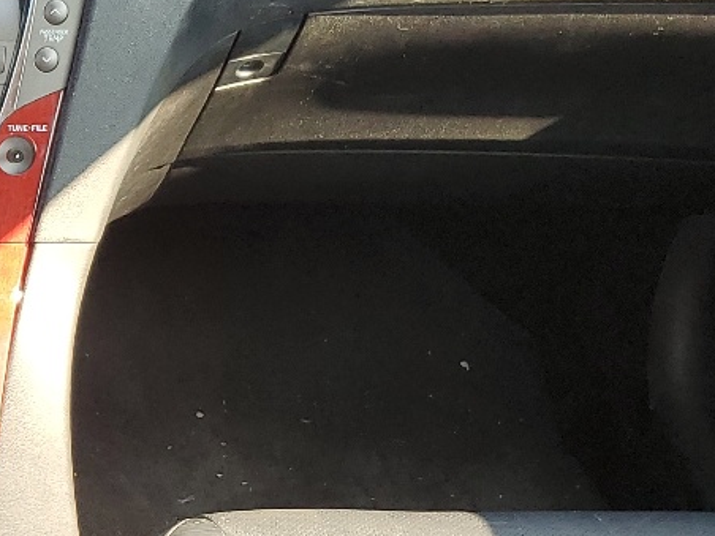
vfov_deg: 15.9
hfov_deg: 19.4
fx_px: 1900
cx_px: -258
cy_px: 460
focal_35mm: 92
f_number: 1.5
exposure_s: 1/156
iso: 50
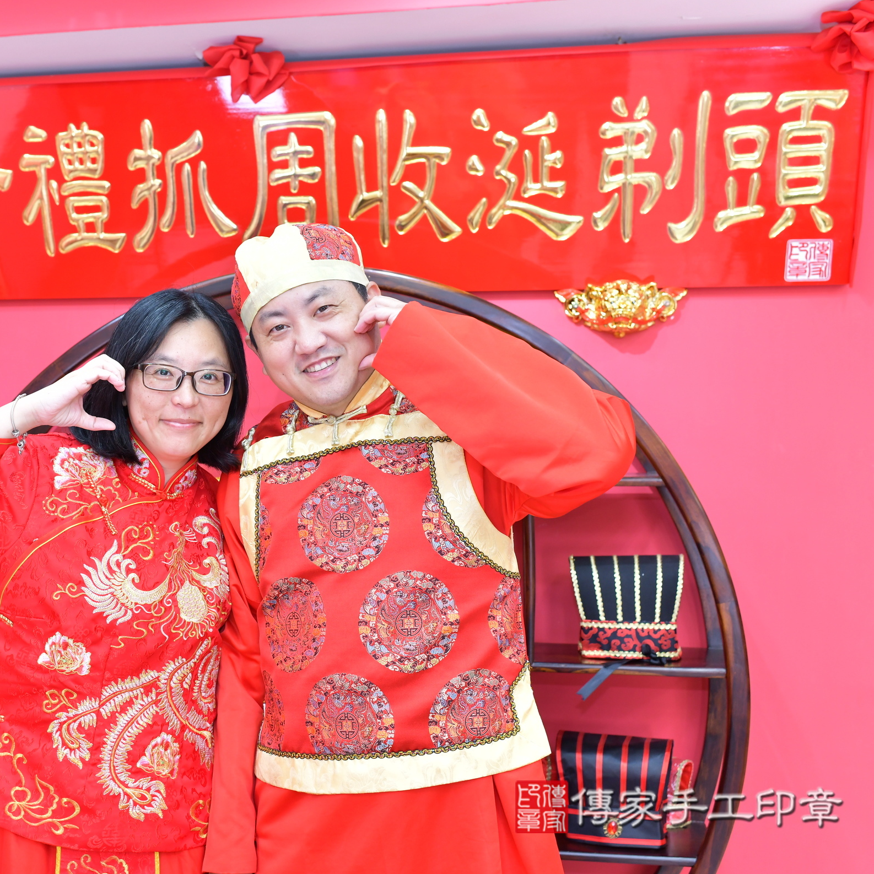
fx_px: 1285
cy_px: 439
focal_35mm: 45
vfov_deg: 37.6
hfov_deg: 36.9
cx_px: 245
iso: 800
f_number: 4.5
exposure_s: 1/200
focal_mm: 35
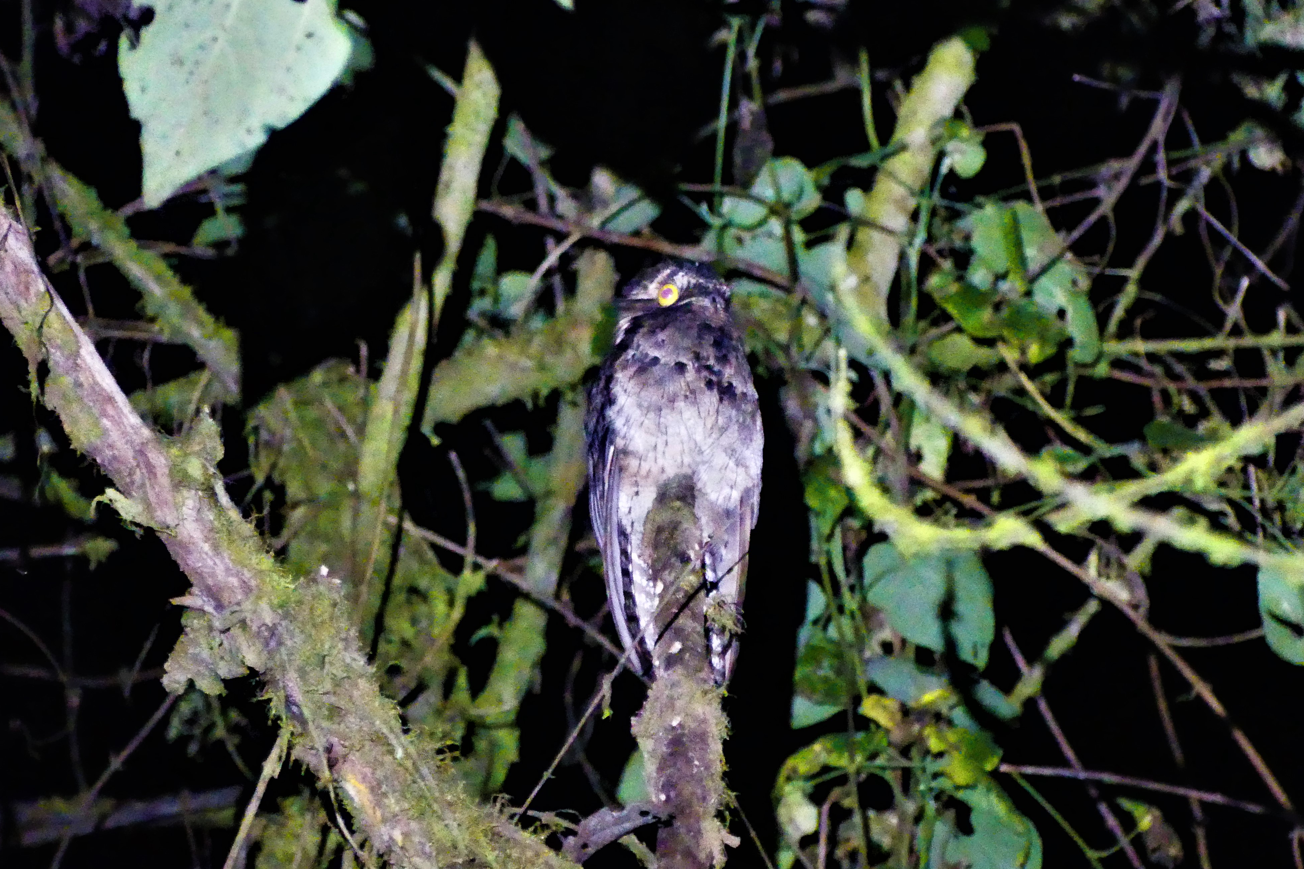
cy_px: 409
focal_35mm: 526
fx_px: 19051
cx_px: 666
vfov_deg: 2.6
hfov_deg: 3.9
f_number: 2.8
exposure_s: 1/6
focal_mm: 88.7
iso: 3200
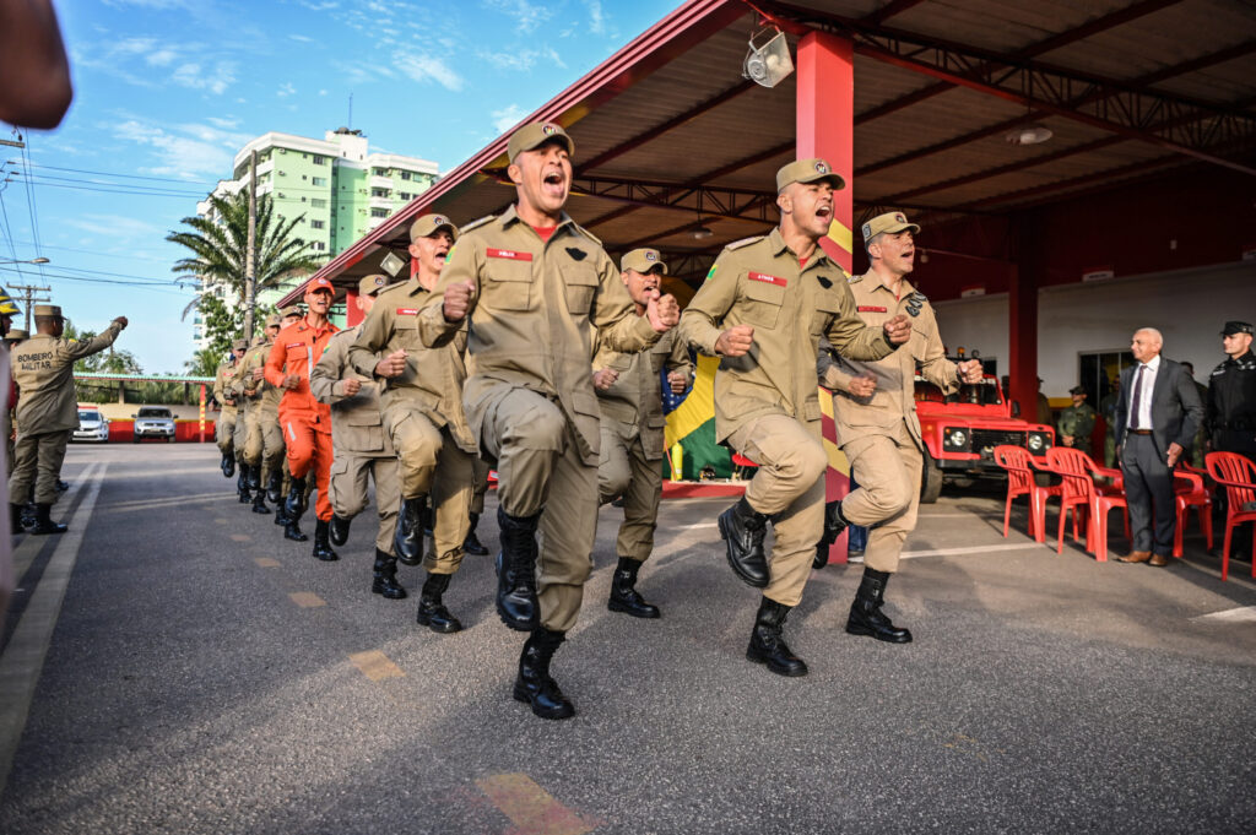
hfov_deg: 67.4
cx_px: 628
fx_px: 941
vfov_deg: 47.9
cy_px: 418
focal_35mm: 27
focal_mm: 27
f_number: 2.8
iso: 200
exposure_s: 1/1000
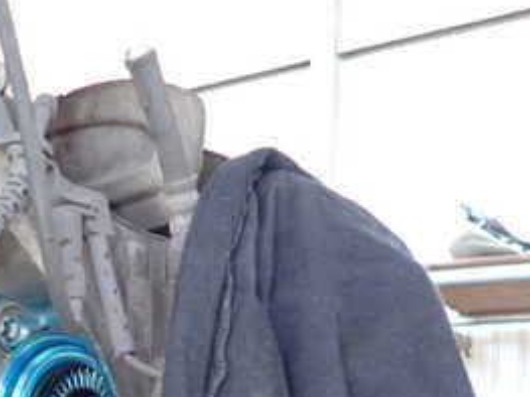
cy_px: 443
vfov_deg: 23.9
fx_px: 872
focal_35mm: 57
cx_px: 93
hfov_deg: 32.7
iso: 400
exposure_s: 1/100
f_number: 2
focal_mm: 4.5
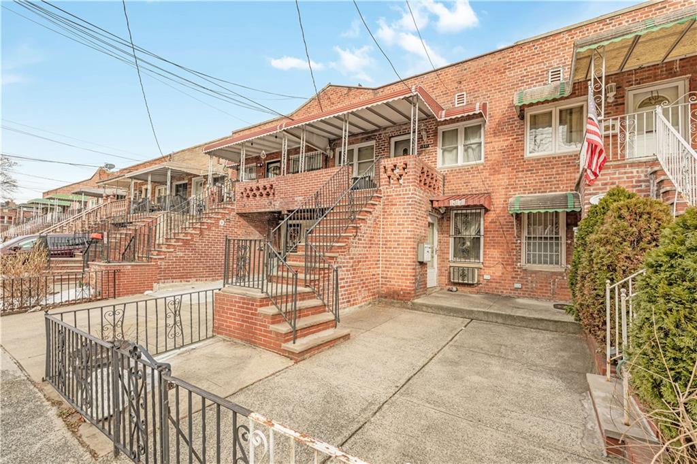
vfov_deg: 79.2
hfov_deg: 102.3
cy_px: 232
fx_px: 281
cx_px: 348
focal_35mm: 14
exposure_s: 1/160
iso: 100
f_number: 5.6
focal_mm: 14.5
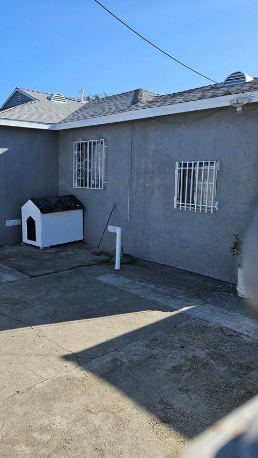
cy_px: 207
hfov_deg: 38.9
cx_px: 119
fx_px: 365
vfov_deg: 64.2
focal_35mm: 30
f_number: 1.8
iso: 25
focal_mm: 5.4
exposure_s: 1/1414
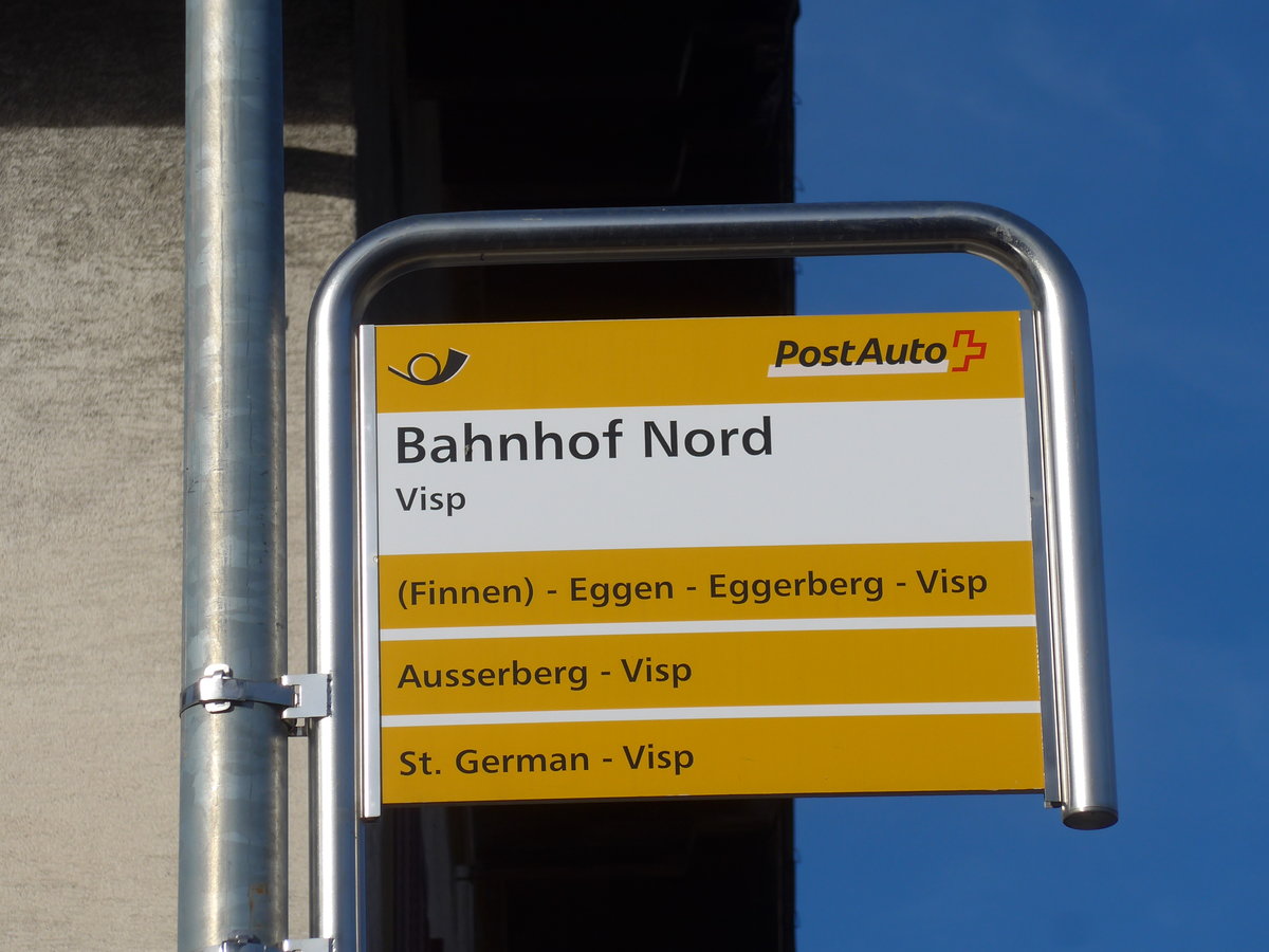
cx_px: 634
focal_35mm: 222
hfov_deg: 8.9
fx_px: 8138
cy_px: 476
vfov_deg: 6.7
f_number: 5.9
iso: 80
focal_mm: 42.8
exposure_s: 1/640
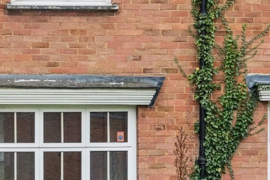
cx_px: -37
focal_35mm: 138
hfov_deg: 14.5
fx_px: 1035
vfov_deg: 9.9
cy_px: -3
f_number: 6.3
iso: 1600
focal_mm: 28
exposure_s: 1/500
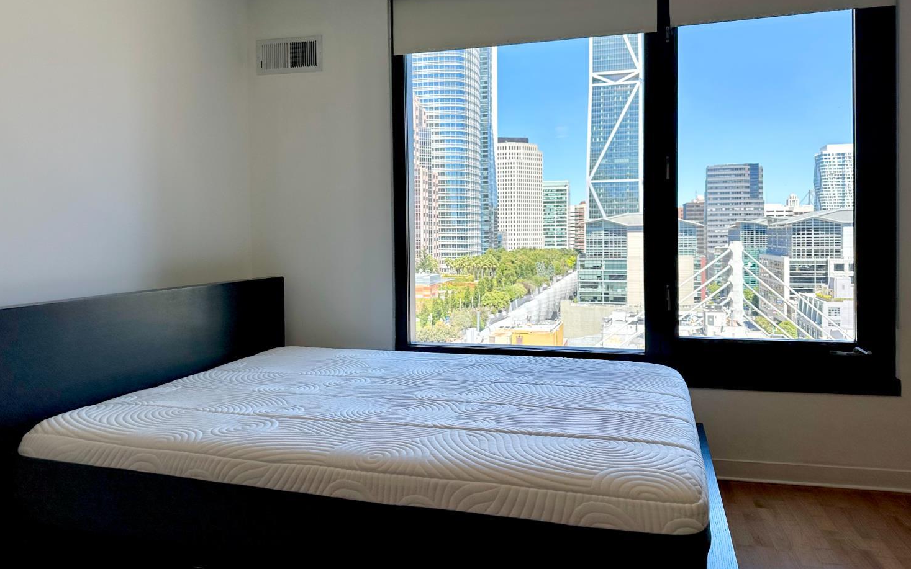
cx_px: 454
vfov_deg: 47.6
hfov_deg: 70.4
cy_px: 263
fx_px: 646
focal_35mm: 26
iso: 80
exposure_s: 1/1374
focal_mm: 6.86
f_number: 1.78
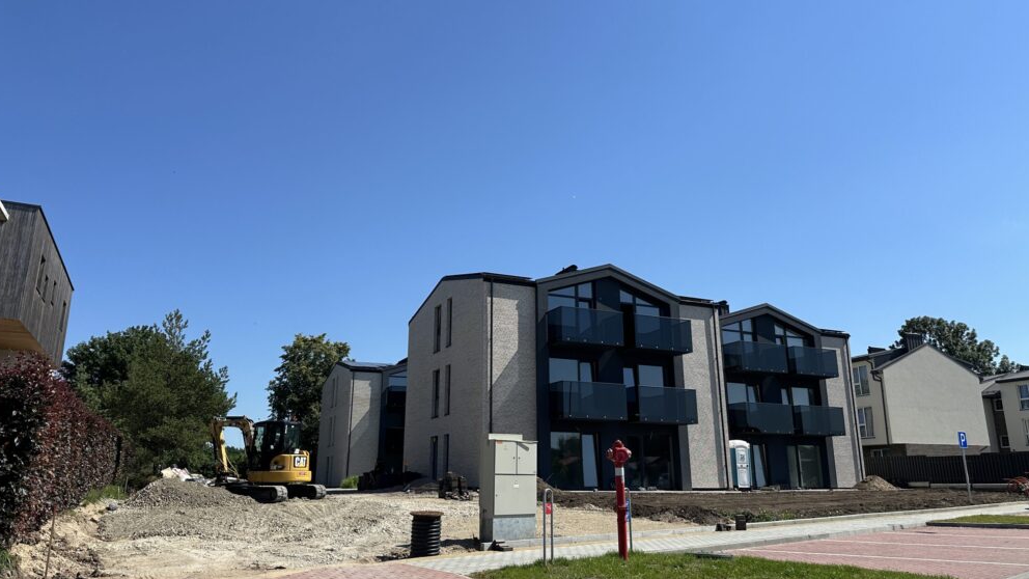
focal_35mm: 27
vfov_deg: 42.9
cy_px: 282
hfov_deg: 69.9
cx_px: 519
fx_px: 737
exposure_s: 1/5848
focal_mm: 6.86
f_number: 1.78
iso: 80
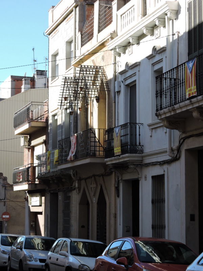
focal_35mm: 85
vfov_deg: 23.0
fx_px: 665
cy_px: 136
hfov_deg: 17.4
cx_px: 102
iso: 100
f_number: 4.5
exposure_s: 1/250
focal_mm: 15.2
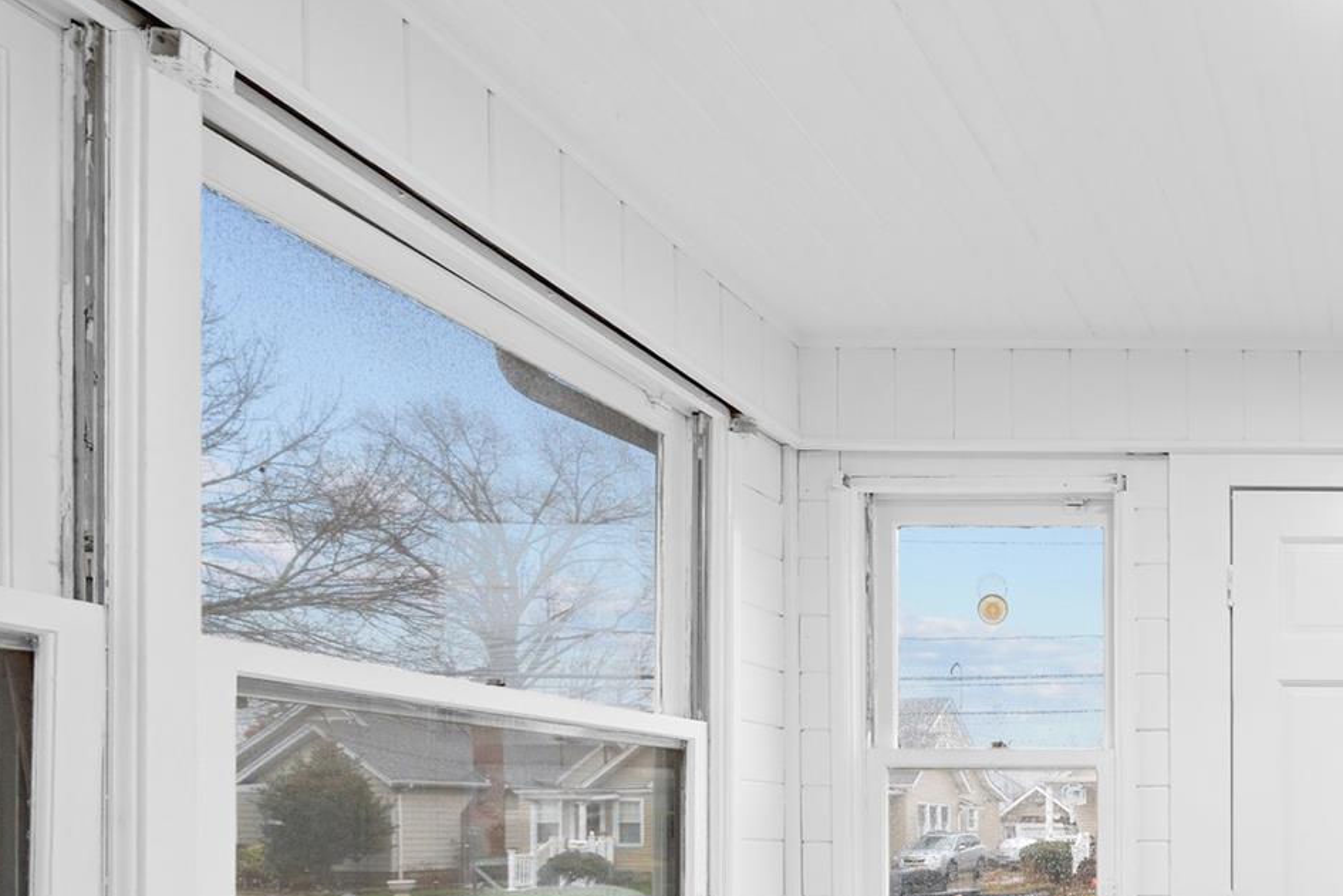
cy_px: 796
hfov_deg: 51.0
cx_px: 1424
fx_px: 970
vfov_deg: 45.2
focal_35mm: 26
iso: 250
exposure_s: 1/3
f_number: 8
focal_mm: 12
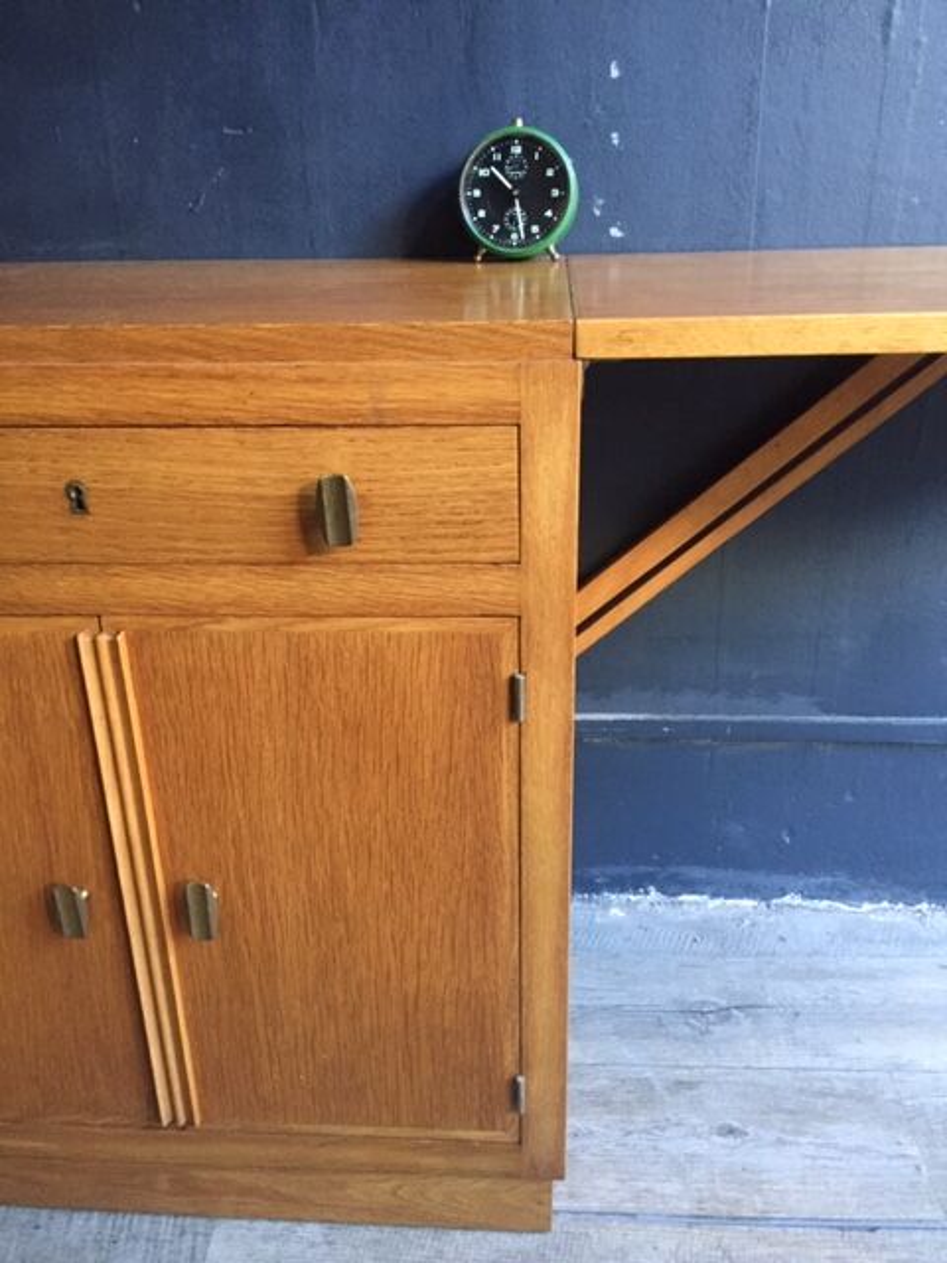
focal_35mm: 29
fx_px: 1058
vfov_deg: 61.7
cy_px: 632
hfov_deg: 48.2
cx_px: 474
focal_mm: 4.15
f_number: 2.2
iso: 250
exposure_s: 1/25
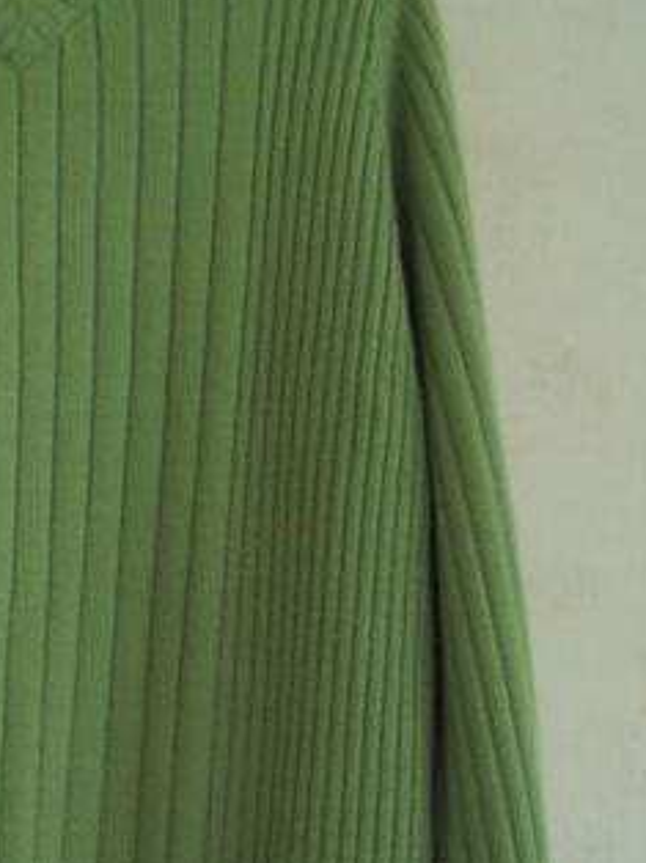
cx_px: 52
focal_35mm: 53
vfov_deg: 34.7
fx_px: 1321
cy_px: 726
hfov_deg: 26.5
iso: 160
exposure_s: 1/30
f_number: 3.5
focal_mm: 4.6
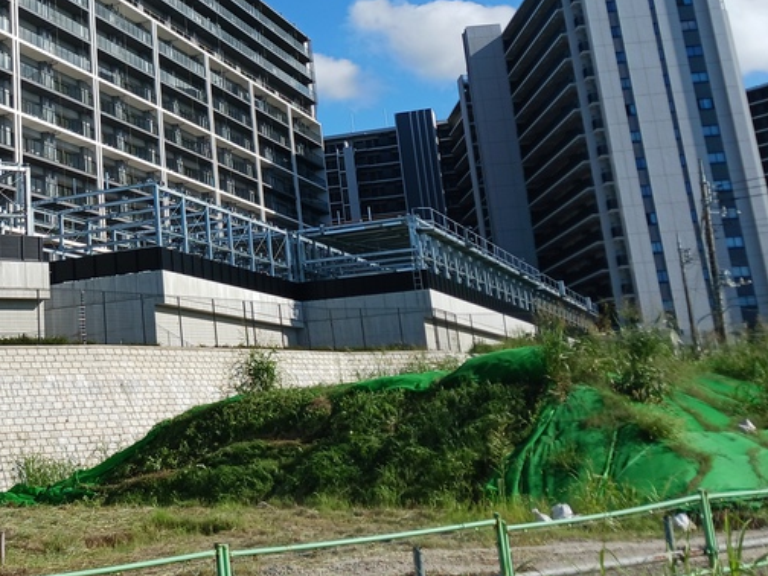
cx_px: 81
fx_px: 1131
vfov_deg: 27.8
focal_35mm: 51
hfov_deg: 35.4
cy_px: 91
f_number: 1.8
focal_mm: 4
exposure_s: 1/394
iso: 20
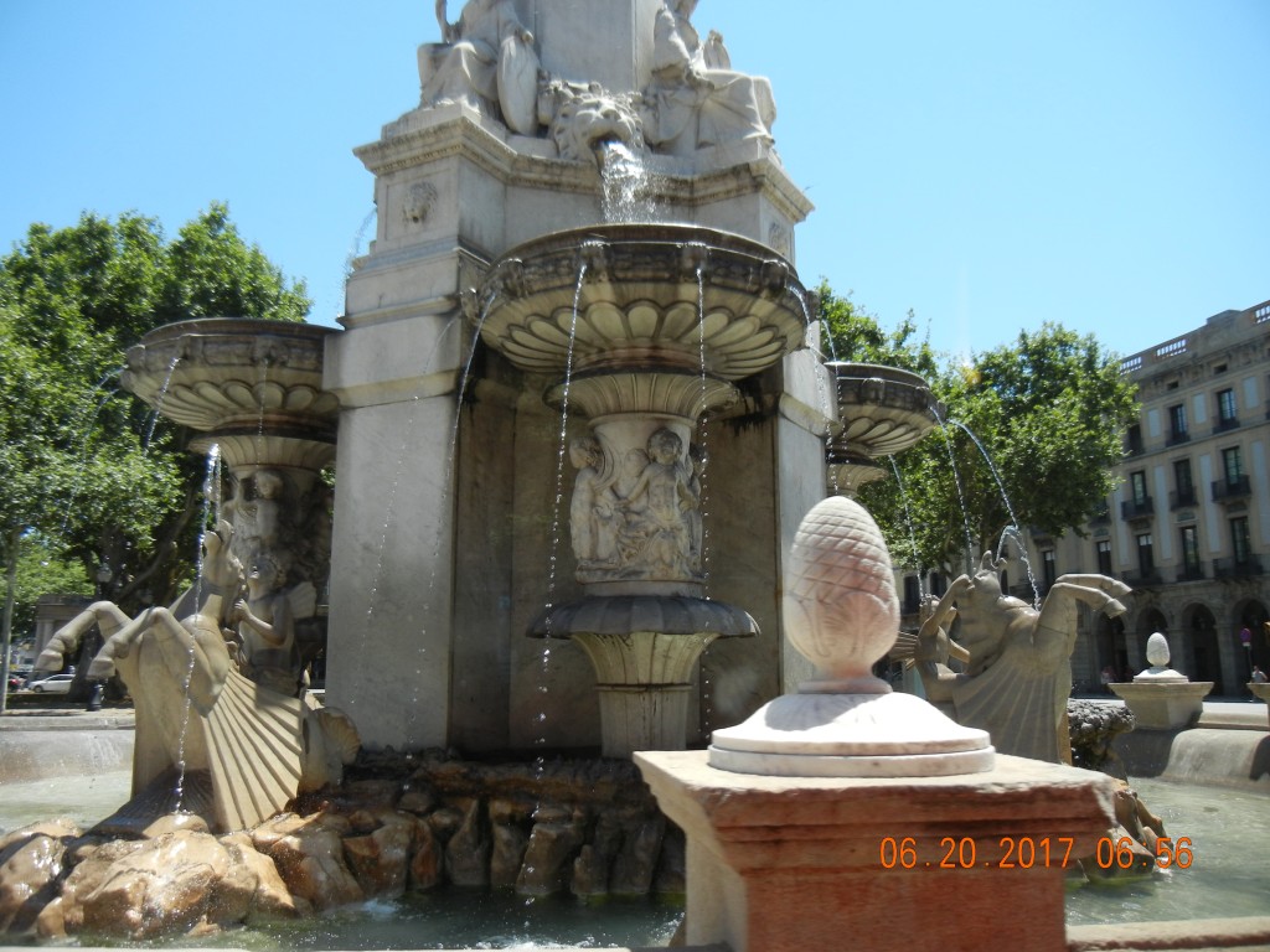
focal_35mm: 30
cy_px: 476
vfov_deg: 46.8
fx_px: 1101
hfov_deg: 60.0
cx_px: 635
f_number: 3.5
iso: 160
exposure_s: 1/814
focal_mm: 5.4
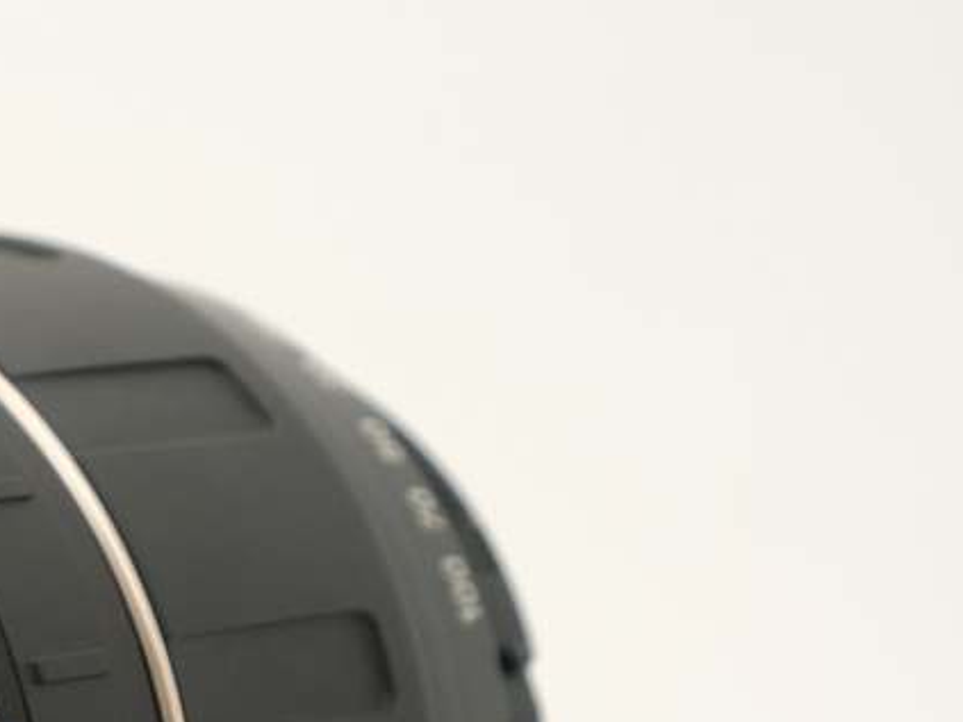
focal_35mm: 199
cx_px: -287
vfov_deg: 7.4
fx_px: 5535
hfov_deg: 9.8
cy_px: 818
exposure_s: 1/250
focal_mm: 48.4
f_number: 8
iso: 200
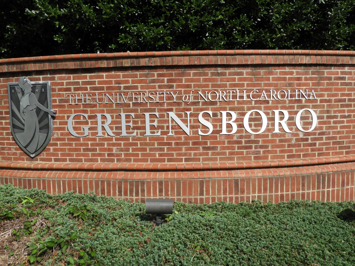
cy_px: 133
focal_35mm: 33
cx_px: 178
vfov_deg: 42.9
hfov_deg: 55.4
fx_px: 338
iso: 100
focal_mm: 5.9
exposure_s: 1/1000
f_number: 3.6
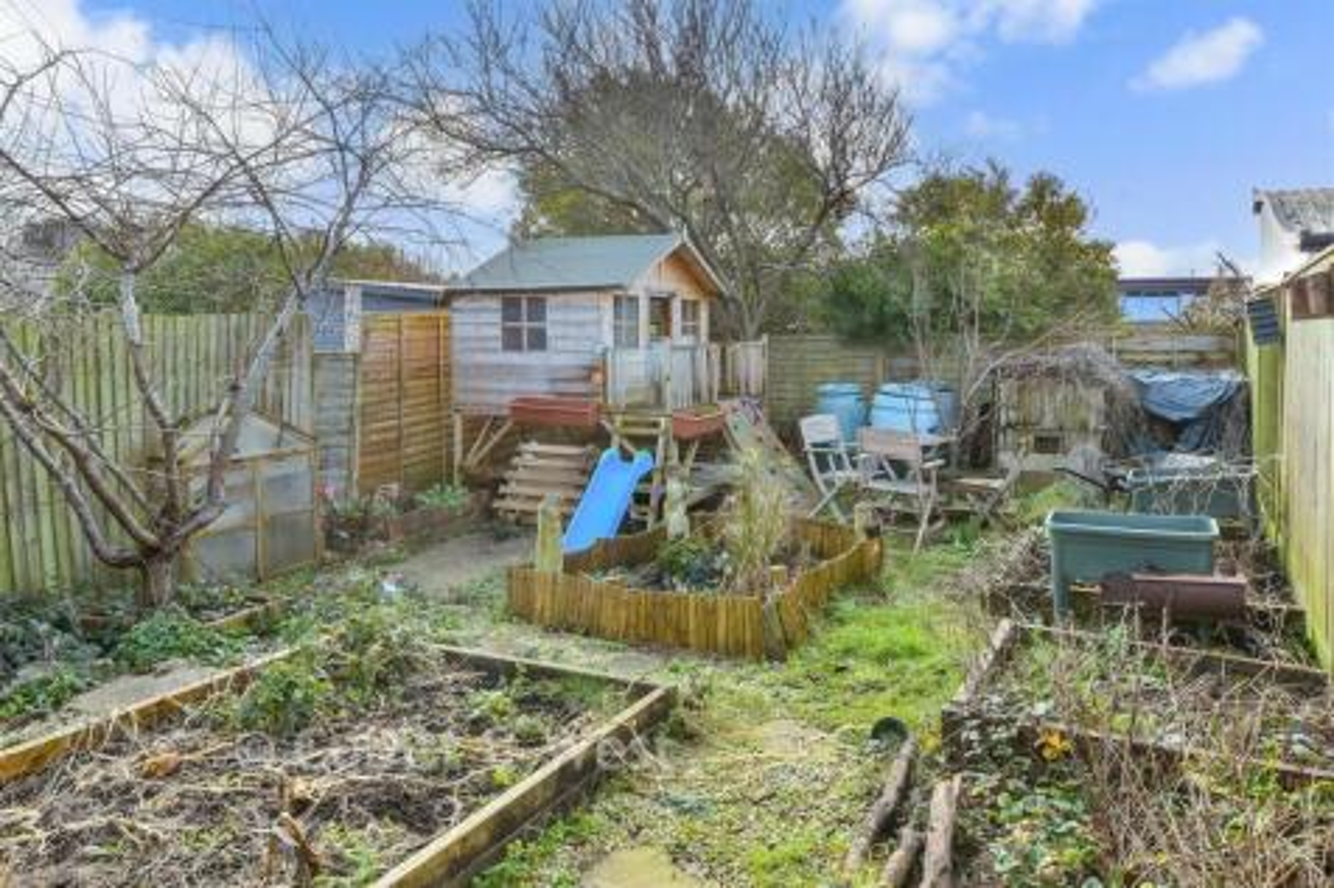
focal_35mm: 25
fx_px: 926
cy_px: 444
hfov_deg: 71.5
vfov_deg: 51.3
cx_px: 667
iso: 200
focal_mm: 17
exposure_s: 1/125
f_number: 8
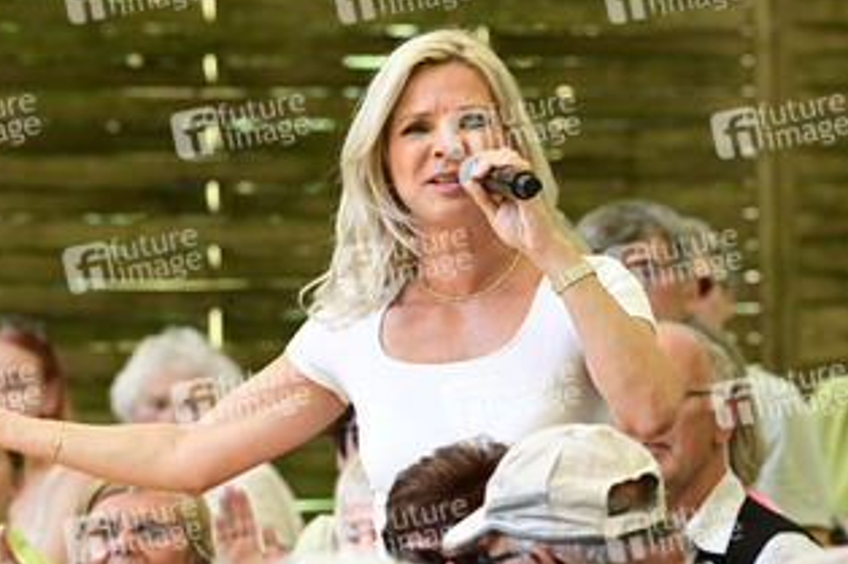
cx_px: 439
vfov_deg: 4.8
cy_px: 329
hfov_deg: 7.2
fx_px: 6757
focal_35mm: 287
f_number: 4.5
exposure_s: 1/200
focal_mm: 200
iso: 500
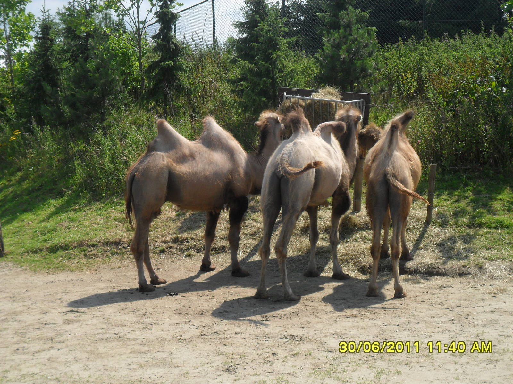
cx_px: 256
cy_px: 192
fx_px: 771
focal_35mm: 52
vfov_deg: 28.0
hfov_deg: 36.8
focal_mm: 9.3
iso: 100
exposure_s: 1/500
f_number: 5
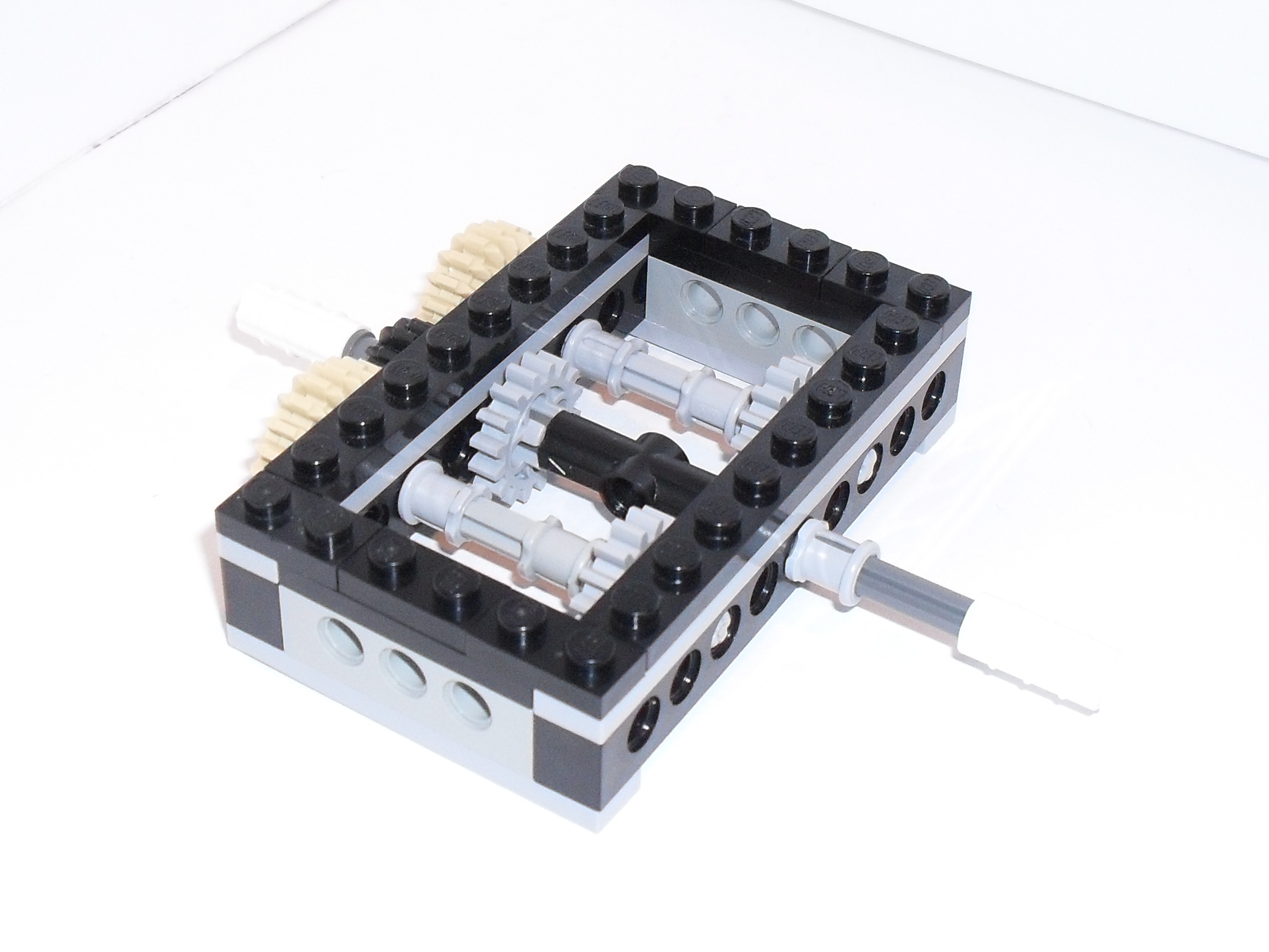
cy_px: 476
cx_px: 634
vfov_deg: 40.7
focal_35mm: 35
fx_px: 1283
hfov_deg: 52.6
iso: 200
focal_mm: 6.3
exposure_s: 1/45
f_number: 3.2
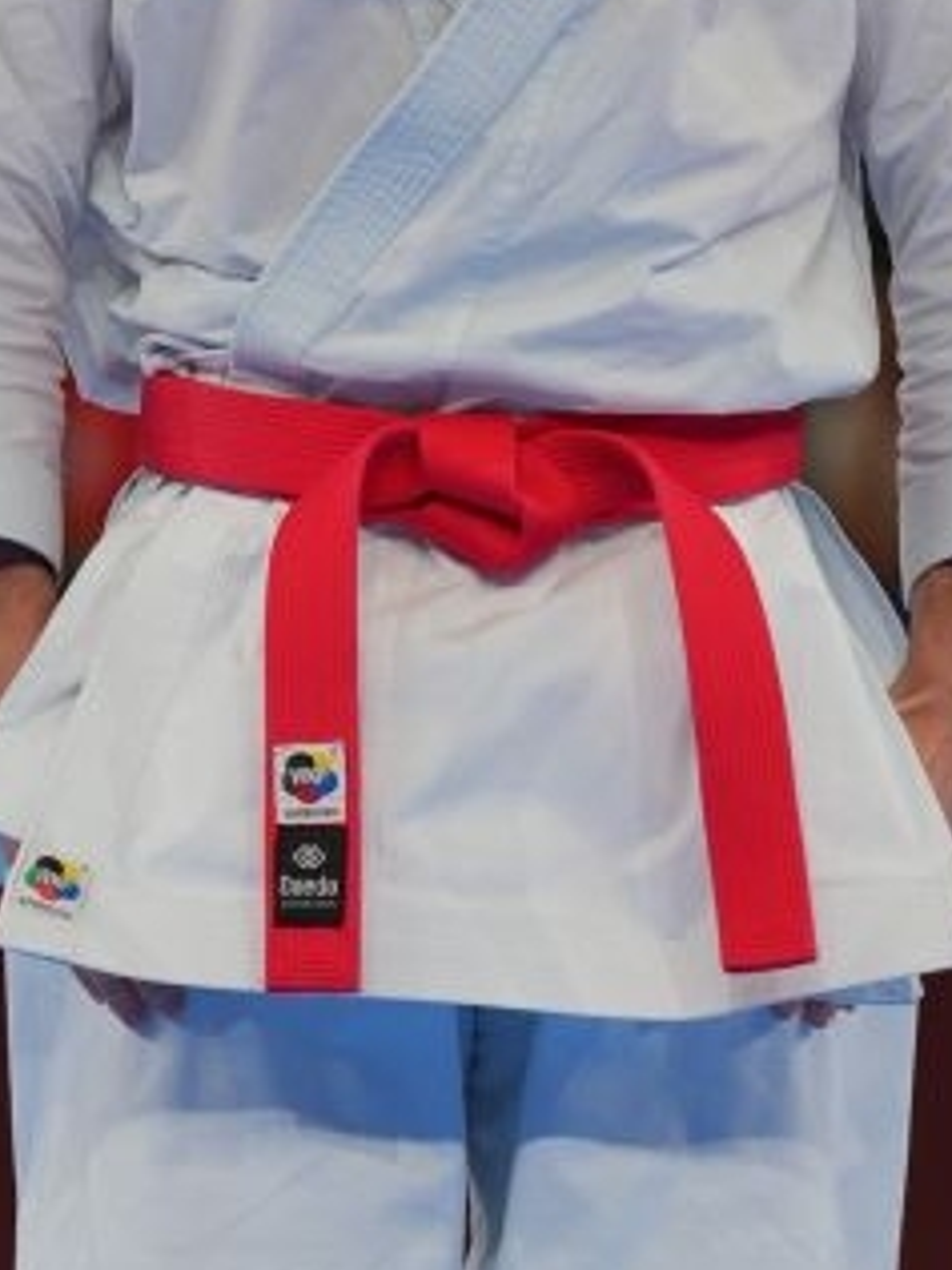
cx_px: 430
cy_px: 555
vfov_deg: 2.7
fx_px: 26768
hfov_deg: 2.0
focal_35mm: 730
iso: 250
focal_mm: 200
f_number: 2.8
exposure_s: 1/500
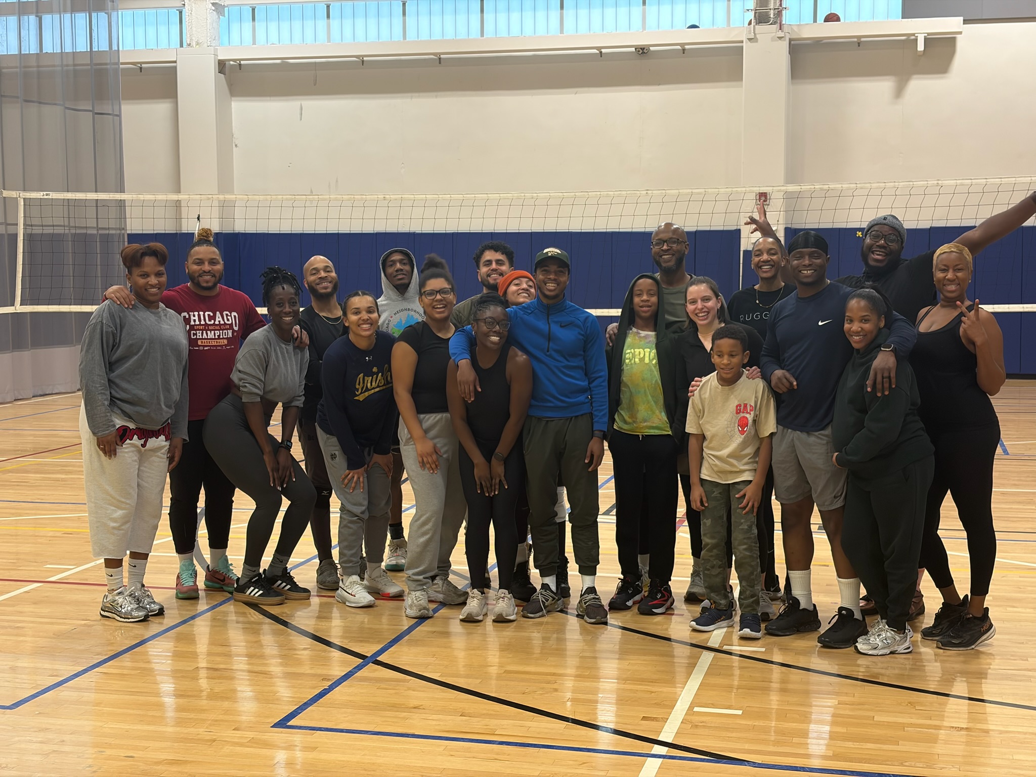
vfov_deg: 28.0
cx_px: 518
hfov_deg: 36.8
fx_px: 1556
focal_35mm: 52
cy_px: 388
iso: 80
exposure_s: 1/60
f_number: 1.6
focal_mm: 5.96
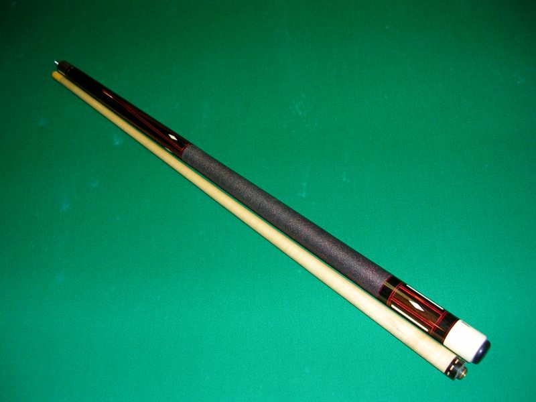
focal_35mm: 38
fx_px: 588
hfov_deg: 49.0
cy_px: 201
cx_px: 268
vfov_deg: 37.7
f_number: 2.8
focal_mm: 5.8
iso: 50
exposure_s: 1/60.1
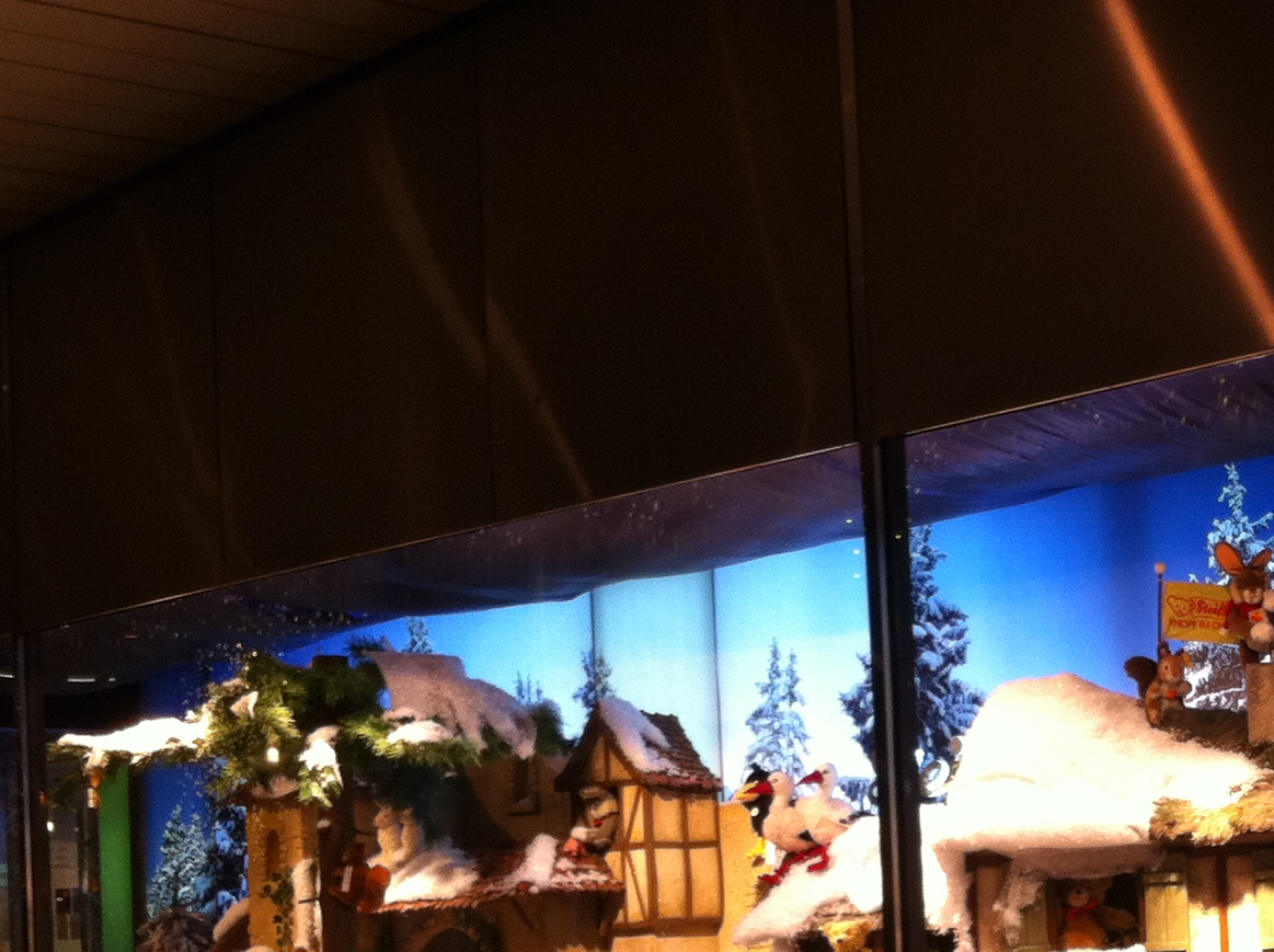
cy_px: 827
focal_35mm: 78
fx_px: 2867
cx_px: 1242
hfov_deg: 24.1
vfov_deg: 18.6
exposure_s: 1/33
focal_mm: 3.85
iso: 100
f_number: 2.8
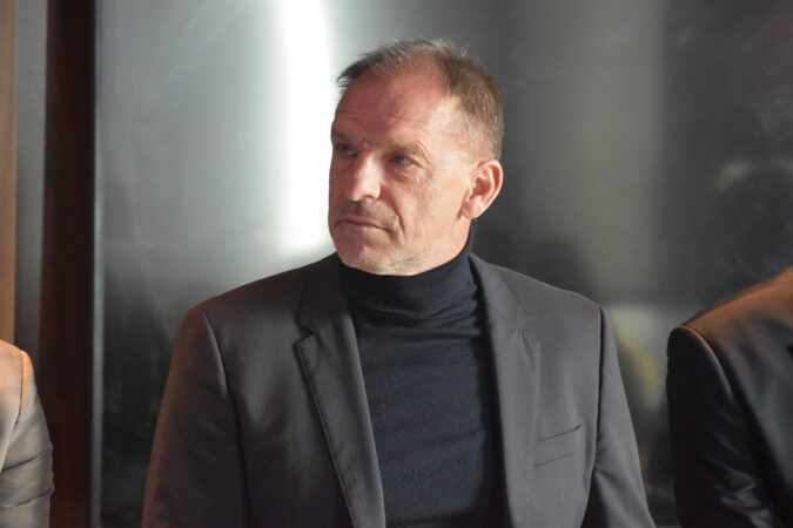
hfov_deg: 10.2
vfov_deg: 6.8
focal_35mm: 202
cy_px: 264
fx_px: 4460
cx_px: 396
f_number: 4.8
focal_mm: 135
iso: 5000
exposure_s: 1/125
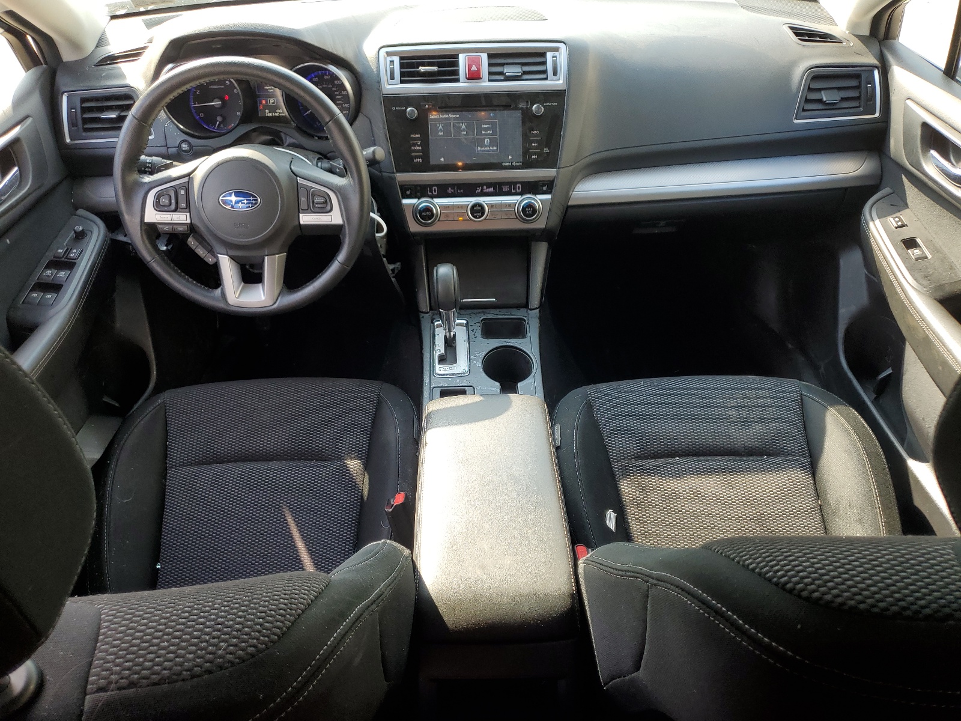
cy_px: 360
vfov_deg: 53.1
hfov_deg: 67.3
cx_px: 480
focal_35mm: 26
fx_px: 722
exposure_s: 1/238
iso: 50
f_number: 1.5
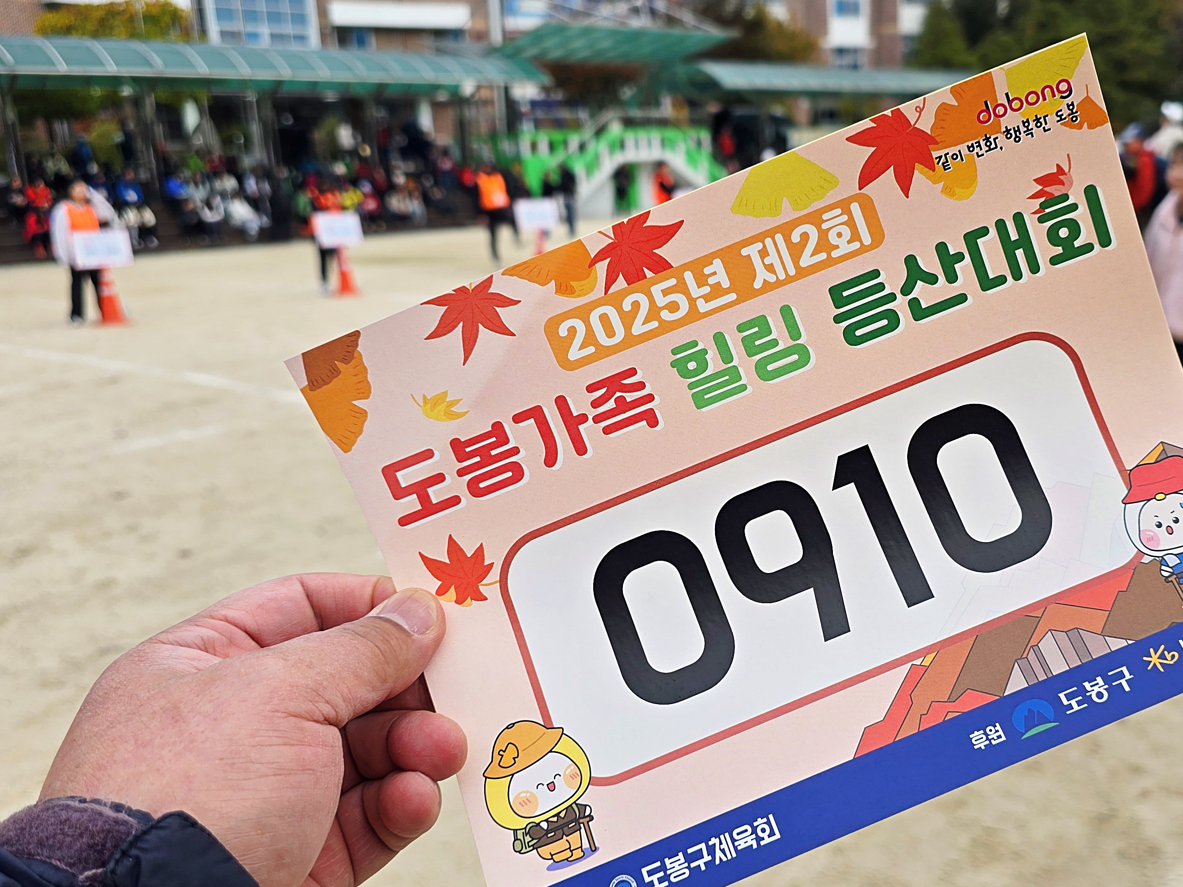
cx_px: 749
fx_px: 1128
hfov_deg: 54.6
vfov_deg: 42.9
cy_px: 434
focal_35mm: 33
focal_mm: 6.3
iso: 12
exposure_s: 1/180
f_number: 1.7
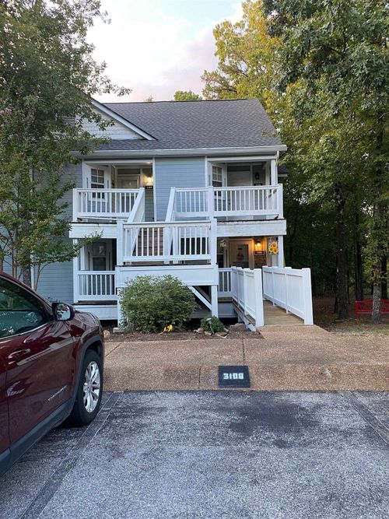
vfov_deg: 67.3
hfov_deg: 53.0
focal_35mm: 26
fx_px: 390
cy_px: 260
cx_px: 194
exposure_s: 1/60
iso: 80
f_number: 1.8
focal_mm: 4.25
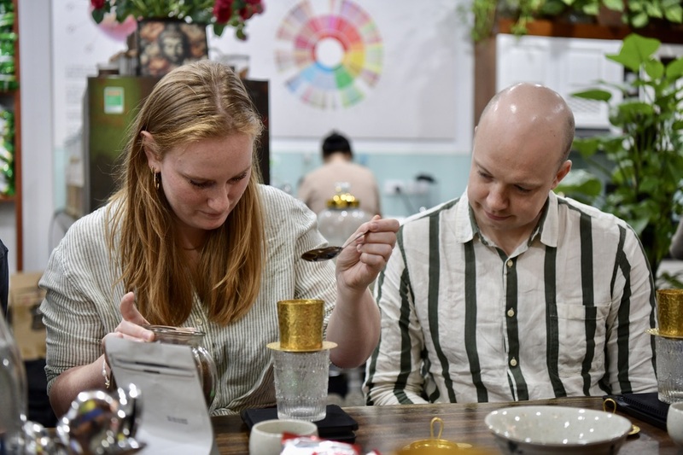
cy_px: 228
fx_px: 948
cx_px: 342
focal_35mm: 50
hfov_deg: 39.6
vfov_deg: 27.0
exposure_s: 1/125
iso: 1000
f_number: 3.2
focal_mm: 50
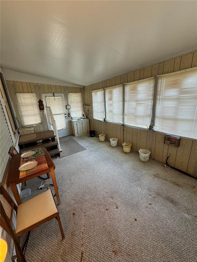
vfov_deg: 102.1
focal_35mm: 14
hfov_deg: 85.7
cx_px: 98
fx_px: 106
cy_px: 131
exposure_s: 1/120
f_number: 2.2
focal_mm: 2.22
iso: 160
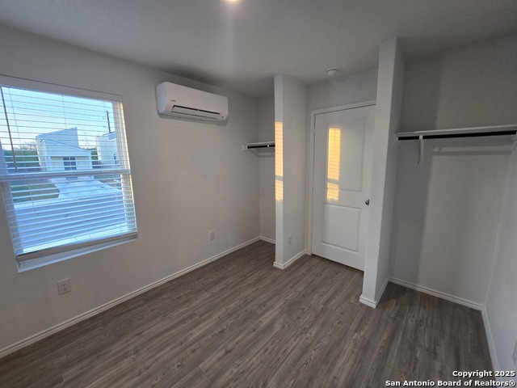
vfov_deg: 89.9
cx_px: 258
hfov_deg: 106.2
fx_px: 194
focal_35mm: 13
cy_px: 194
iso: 80
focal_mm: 2.2
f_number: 2.2
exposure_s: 1/60
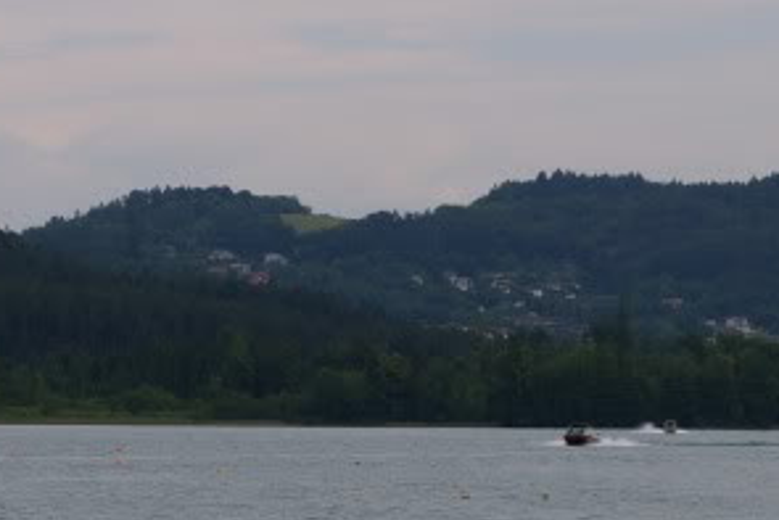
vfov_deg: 6.1
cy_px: 490
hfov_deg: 9.2
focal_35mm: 223
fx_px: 4835
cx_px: 259
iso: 200
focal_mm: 55
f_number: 11
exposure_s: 1/350
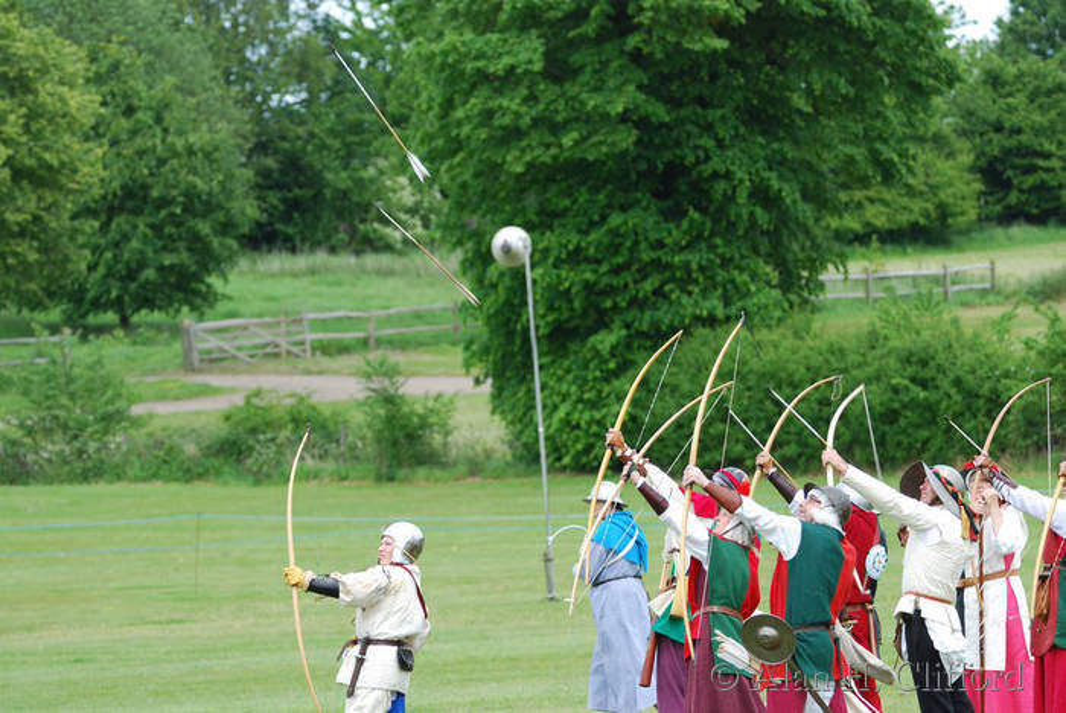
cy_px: 356
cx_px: 533
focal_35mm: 278
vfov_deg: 5.0
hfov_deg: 7.4
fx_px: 8224
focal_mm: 185
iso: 280
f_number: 5.3
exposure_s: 1/500
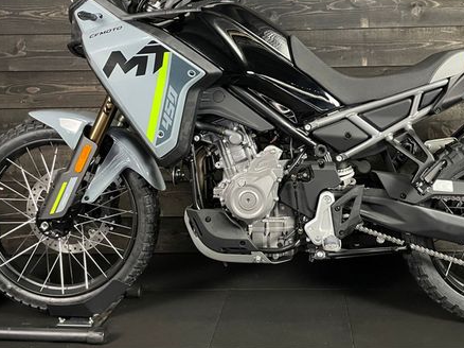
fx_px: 509
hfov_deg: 48.7
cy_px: 104
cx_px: 282
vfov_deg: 37.1
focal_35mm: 38
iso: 500
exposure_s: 1/33
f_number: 1.6
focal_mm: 4.2
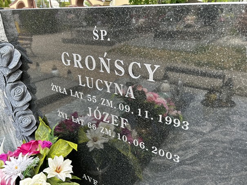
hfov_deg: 67.3
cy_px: 92
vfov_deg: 53.1
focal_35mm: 26
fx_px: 186
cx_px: 124
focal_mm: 5.7
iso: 50
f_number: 1.5
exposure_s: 1/411
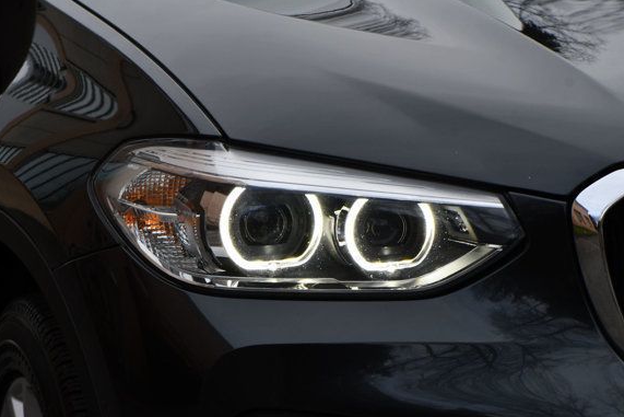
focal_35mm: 195
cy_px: 231
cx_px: 345
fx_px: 3381
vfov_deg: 7.0
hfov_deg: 10.5
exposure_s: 1/250
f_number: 8
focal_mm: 116
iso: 140
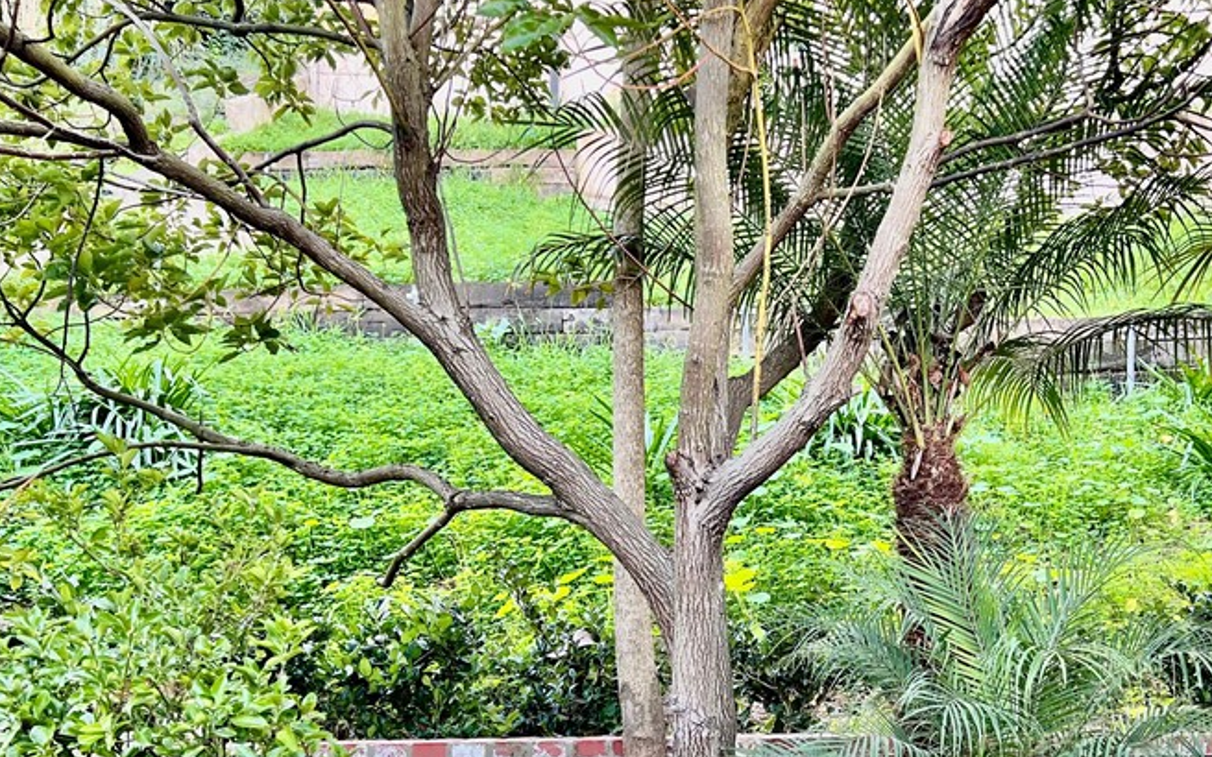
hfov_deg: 45.7
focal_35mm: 43
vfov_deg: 29.3
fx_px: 1420
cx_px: 778
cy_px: 591
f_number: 1.5
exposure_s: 1/121
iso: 100
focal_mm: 5.7
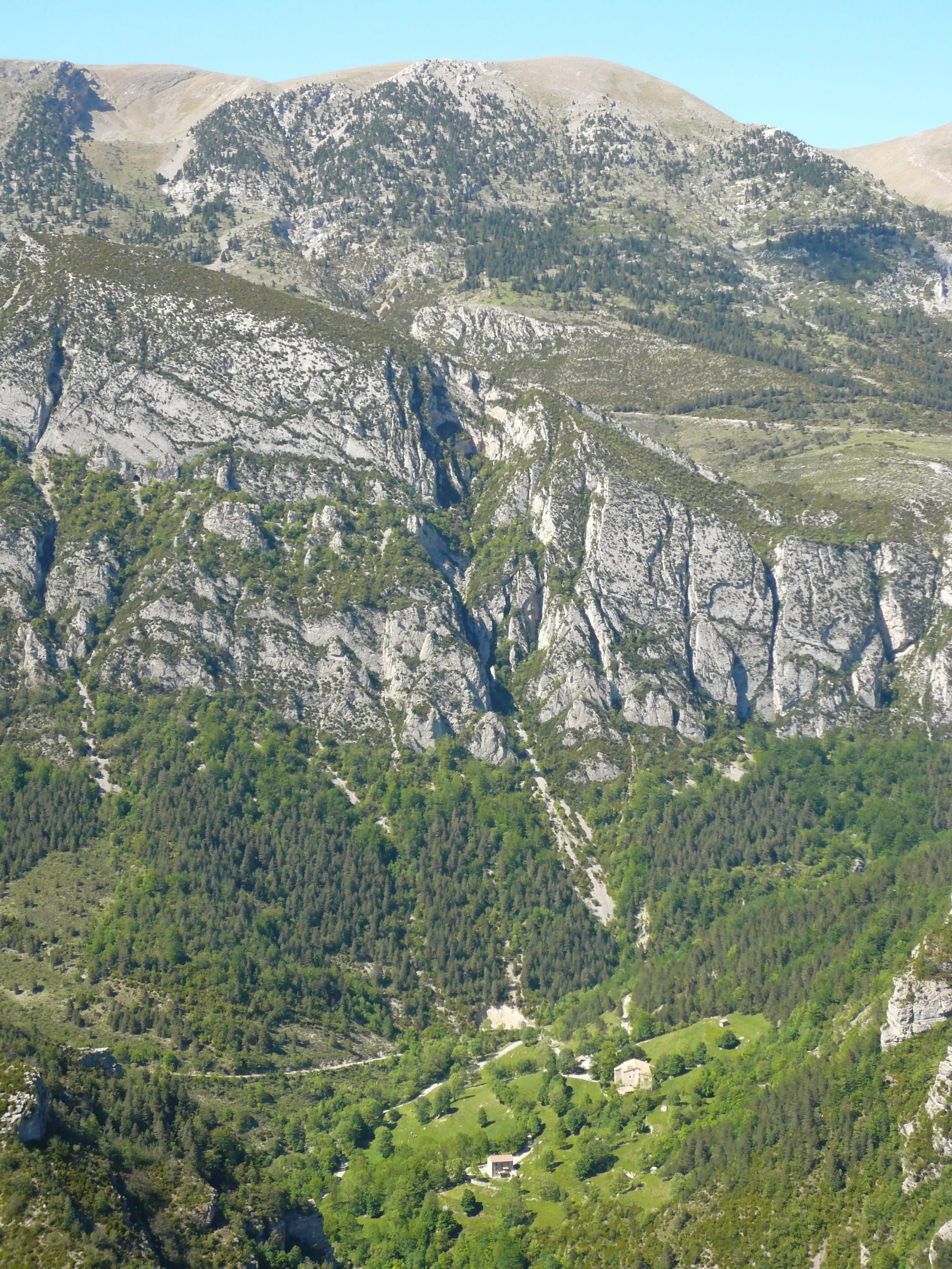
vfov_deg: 33.2
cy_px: 634
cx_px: 476
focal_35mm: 58
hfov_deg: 25.2
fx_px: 2127
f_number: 4
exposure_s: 1/400
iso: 100
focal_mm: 9.6
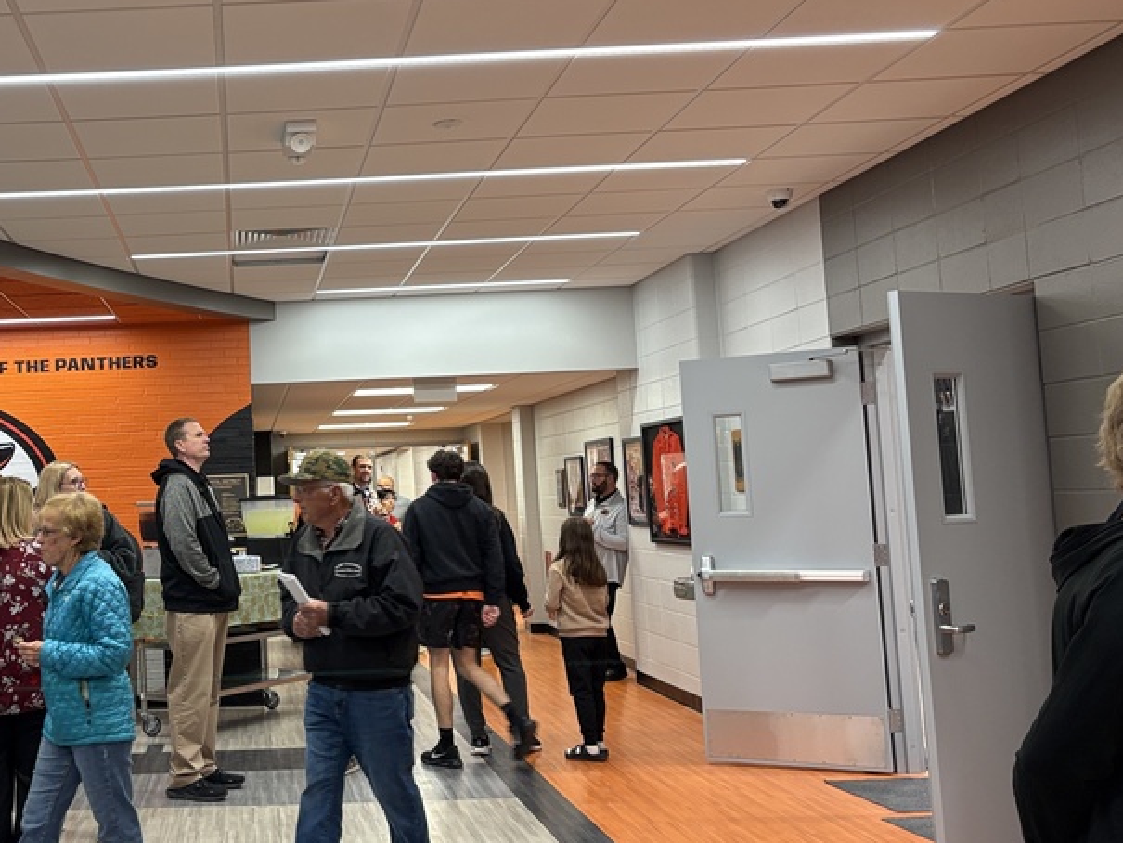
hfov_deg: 40.9
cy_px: 377
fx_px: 1428
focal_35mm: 44
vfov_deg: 32.9
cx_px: 208
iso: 125
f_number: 1.6
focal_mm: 5.96
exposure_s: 1/60
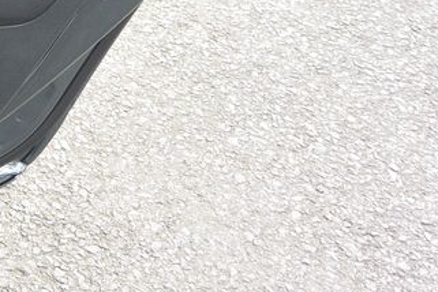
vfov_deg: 15.2
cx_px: -186
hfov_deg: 20.7
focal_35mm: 86
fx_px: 1046
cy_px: -73
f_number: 3.5
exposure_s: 1/100
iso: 160
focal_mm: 10
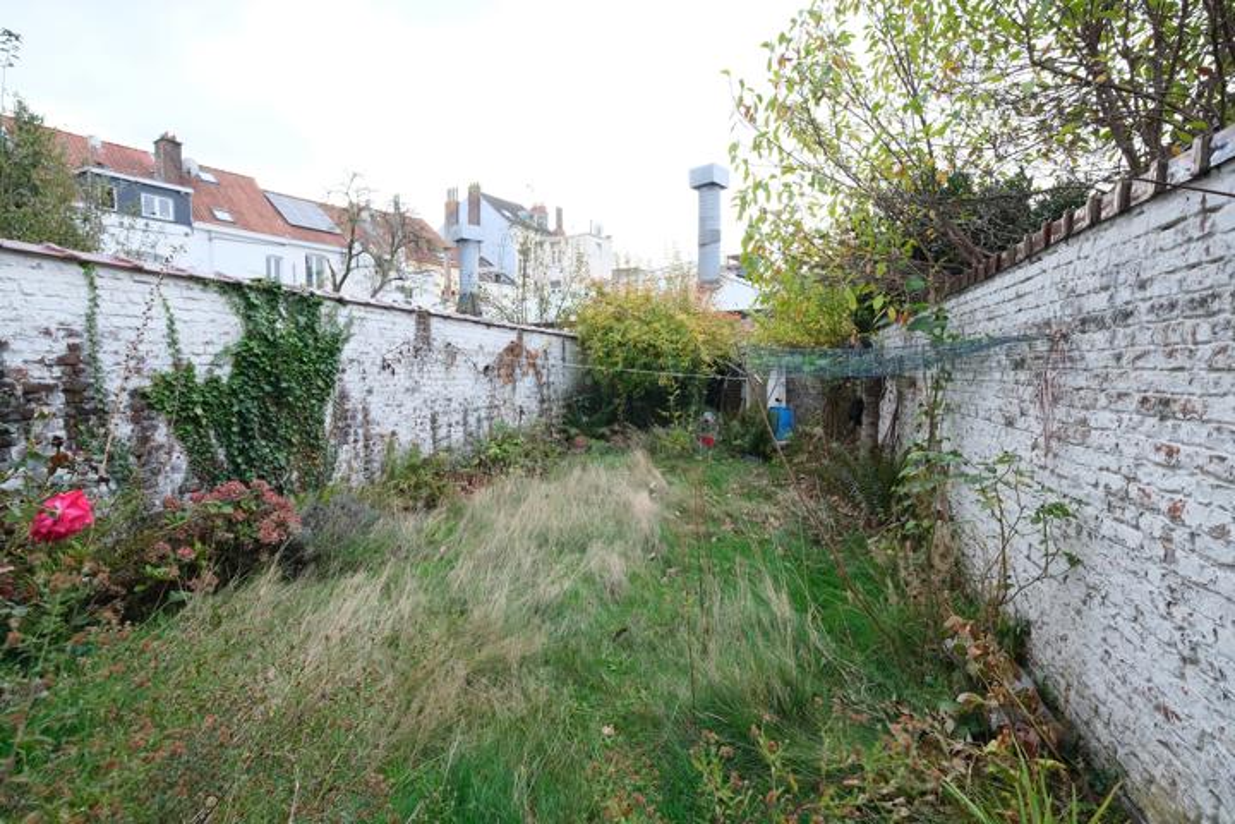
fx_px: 583
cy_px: 412
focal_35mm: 17
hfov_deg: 93.3
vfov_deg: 70.4
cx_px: 618
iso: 320
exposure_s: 1/100
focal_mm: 11
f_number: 5
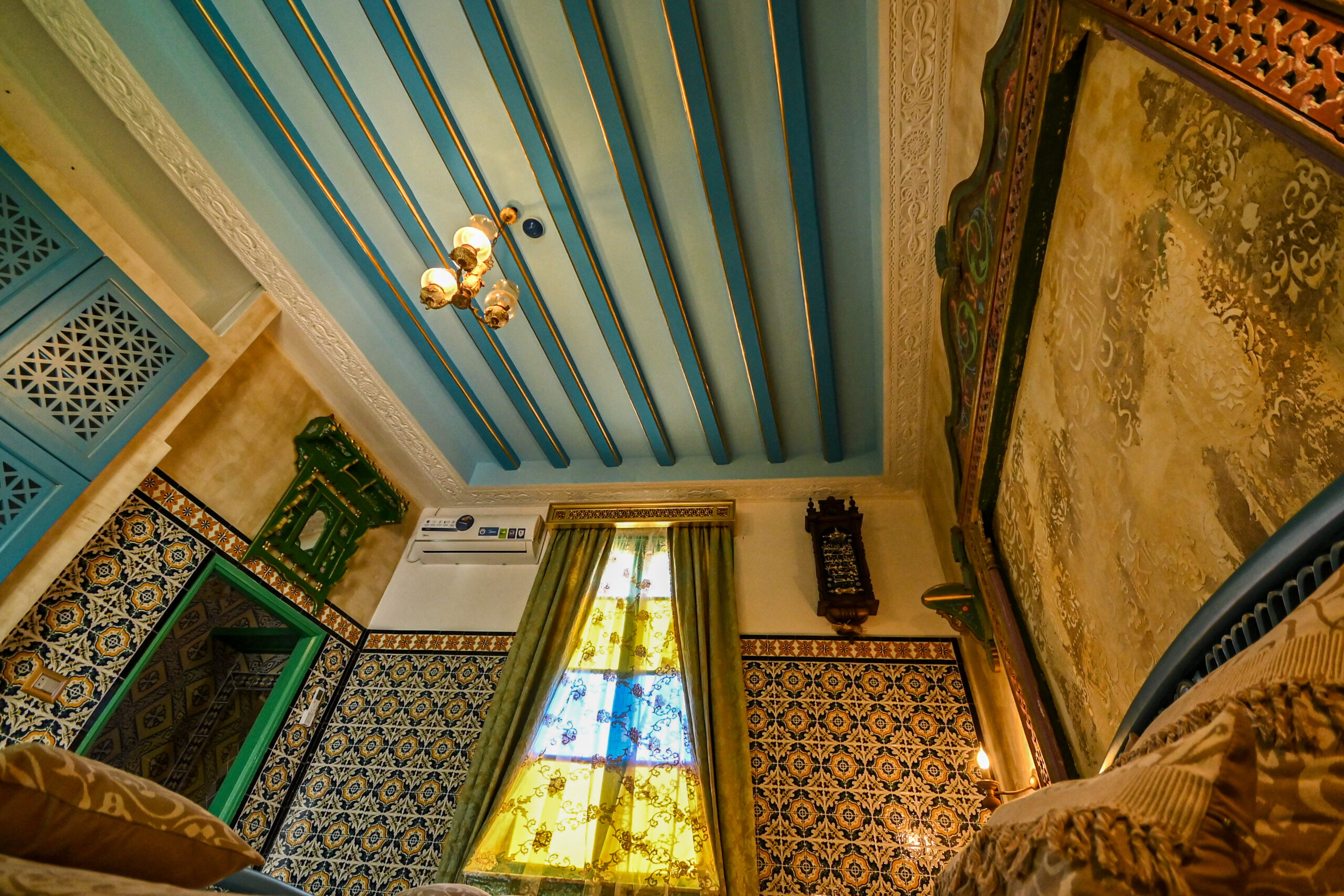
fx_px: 560
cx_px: 672
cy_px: 448
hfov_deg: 100.4
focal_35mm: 15
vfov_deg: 77.3
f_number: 4
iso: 1400
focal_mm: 10
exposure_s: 1/200
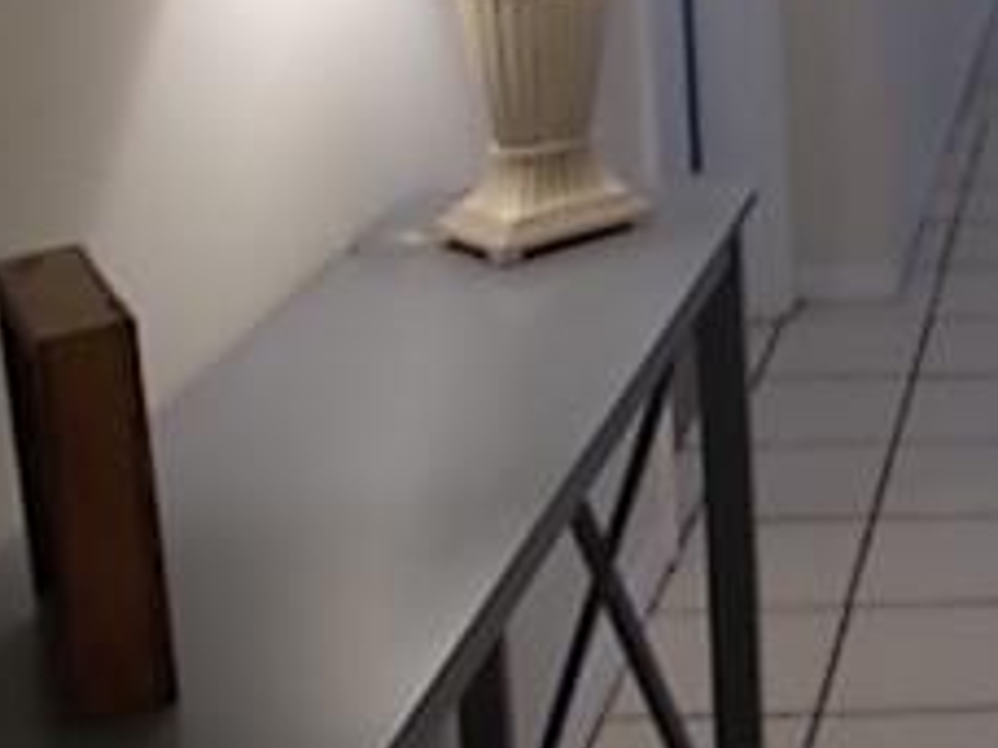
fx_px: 2105
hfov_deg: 24.0
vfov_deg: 19.4
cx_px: 1234
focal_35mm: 73
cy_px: -57
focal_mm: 4.6
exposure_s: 1/25
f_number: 3.2
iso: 125
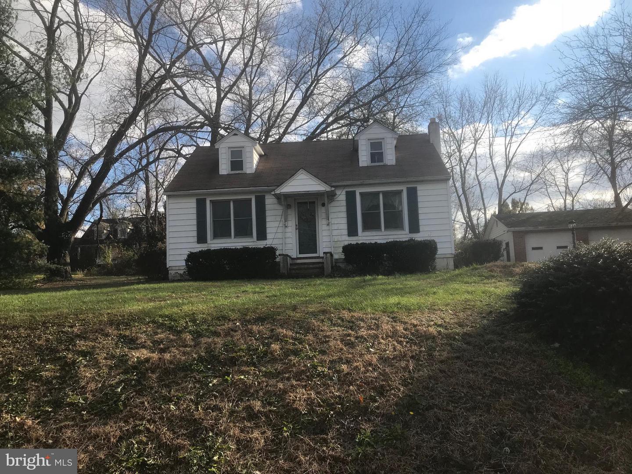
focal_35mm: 28
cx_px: 316
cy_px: 237
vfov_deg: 49.7
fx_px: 511
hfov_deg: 63.4
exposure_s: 1/1880
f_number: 1.8
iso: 20
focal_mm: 3.99
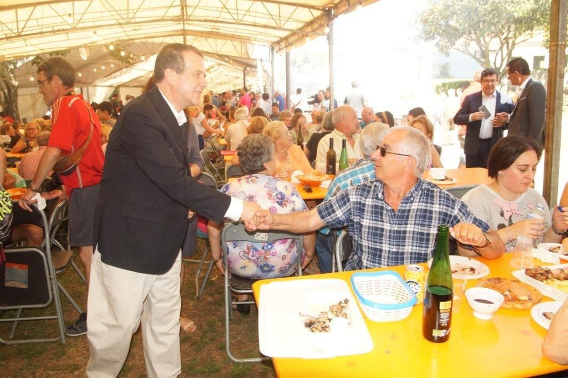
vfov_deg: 36.9
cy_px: 189
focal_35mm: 36
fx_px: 568
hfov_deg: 53.1
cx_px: 284
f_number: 8
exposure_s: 1/100
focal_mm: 24
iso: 400
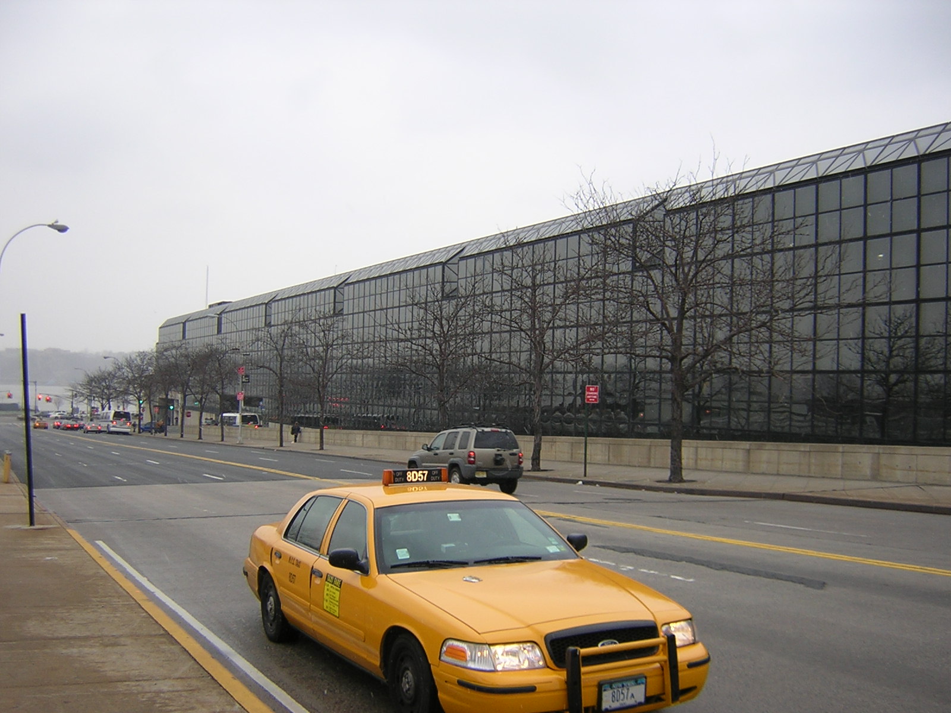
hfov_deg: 51.4
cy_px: 356
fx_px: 989
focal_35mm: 36
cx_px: 476
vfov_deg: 39.7
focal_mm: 4.7
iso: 100
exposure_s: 1/118
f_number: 2.6
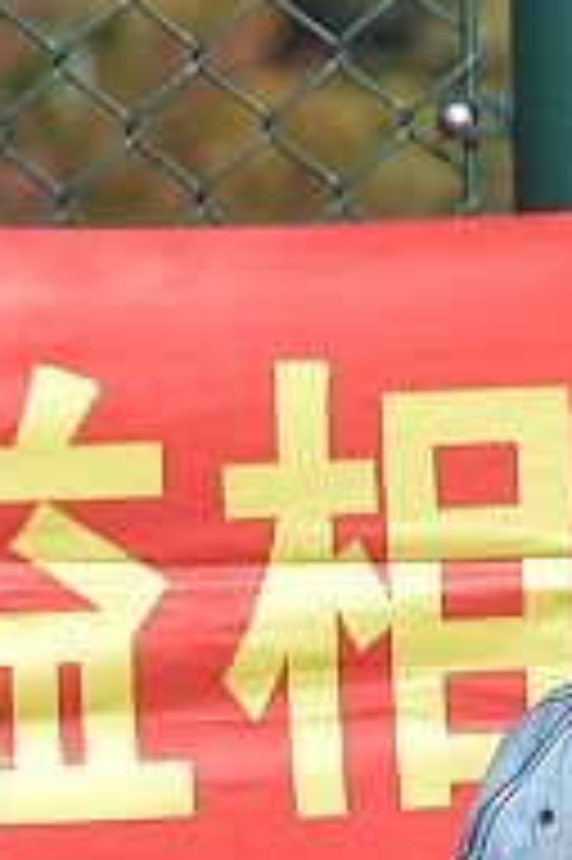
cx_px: -955
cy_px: 1096
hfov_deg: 1.5
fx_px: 21774
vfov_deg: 2.3
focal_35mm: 912
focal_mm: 145
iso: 200
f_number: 8
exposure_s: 1/400
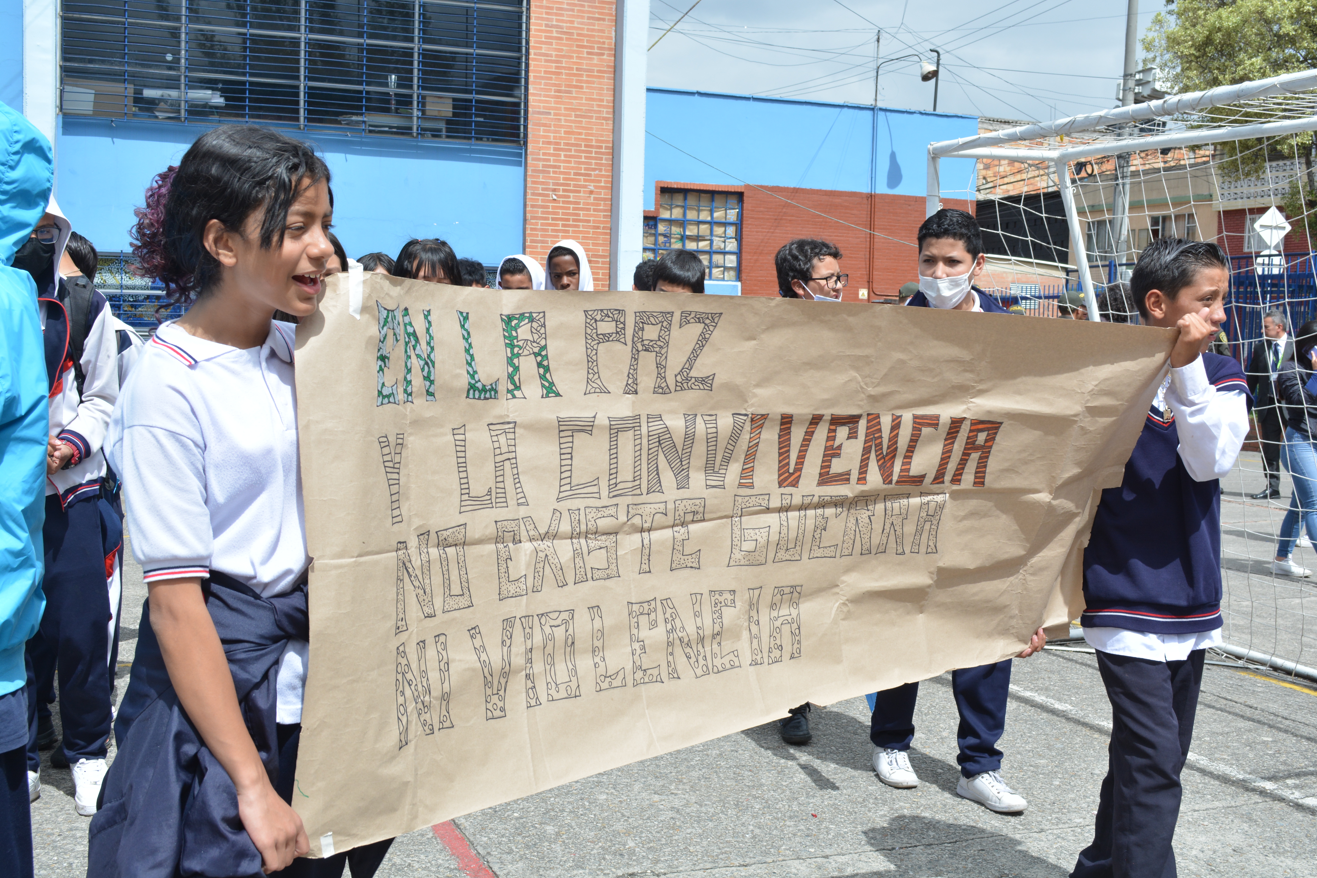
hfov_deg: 48.5
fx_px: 1463
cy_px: 432
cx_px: 674
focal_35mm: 40
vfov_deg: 33.4
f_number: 8
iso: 250
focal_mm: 26
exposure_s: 1/400
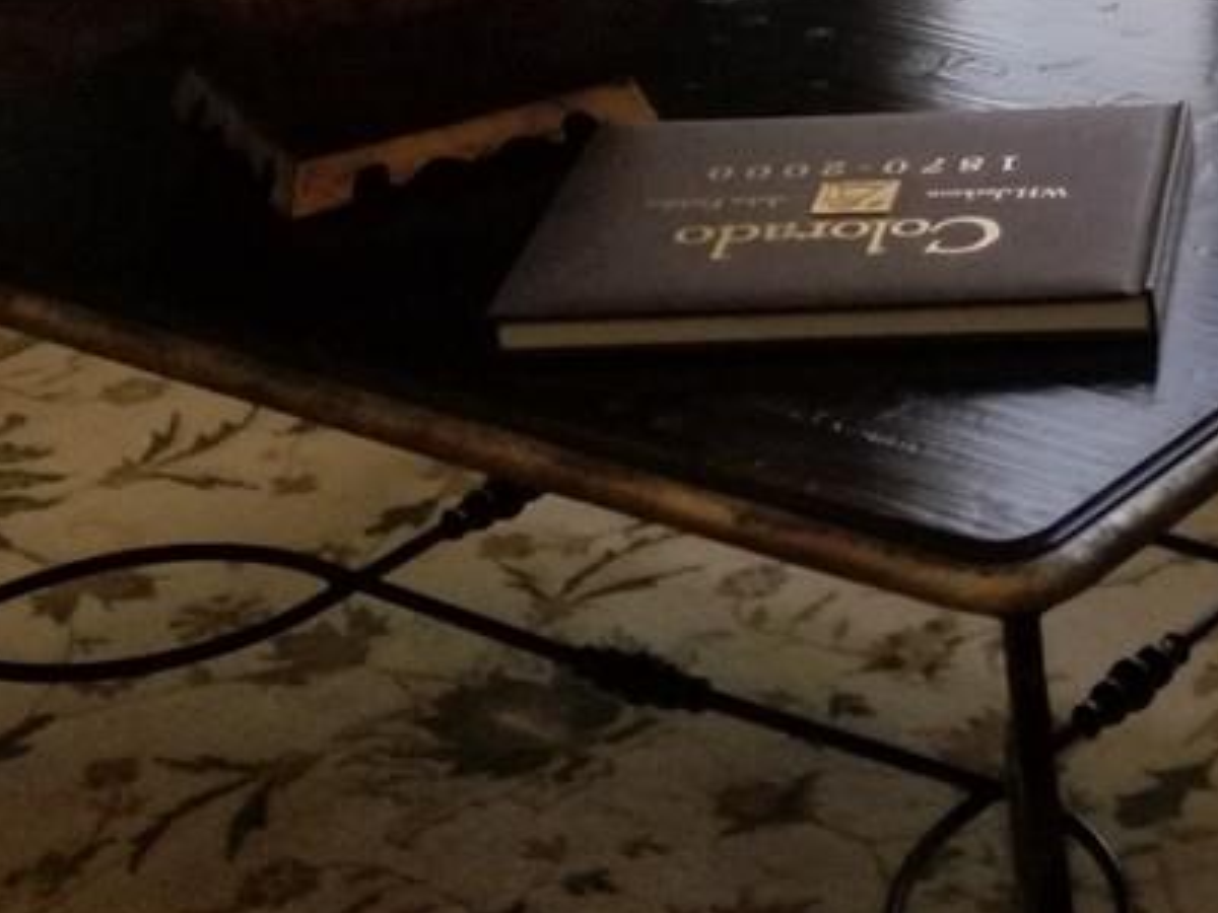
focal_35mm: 104
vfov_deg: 13.1
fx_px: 3659
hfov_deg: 17.9
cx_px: 1486
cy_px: -630
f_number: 1.7
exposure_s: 1/173
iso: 50
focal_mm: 4.25
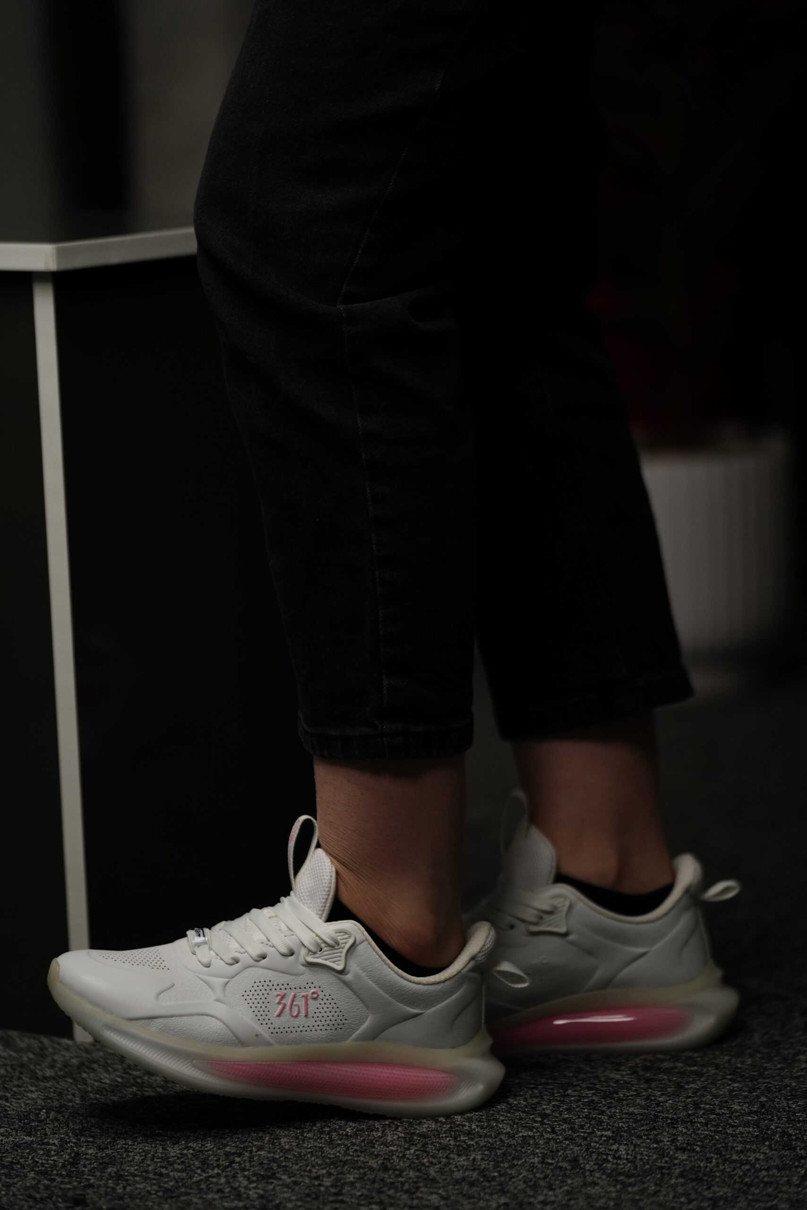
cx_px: 404
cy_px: 605
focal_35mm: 136
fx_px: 4570
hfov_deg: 10.1
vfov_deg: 15.1
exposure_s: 1/500
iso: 800
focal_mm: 136
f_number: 2.8
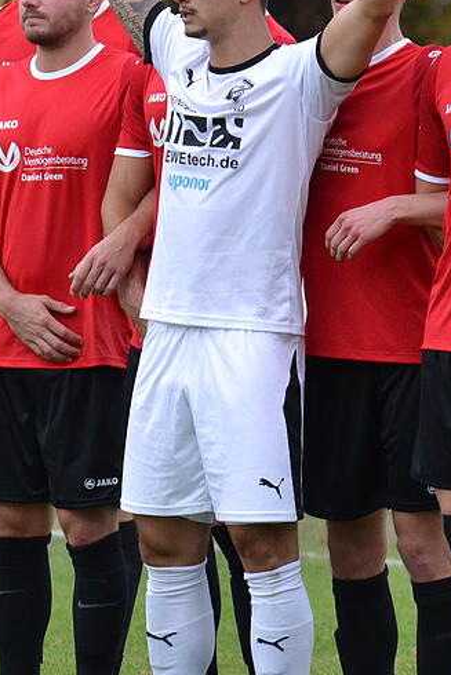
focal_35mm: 826
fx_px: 15510
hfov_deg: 1.7
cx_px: 370
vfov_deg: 2.5
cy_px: 300
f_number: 5.6
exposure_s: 1/500
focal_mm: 250
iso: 1600
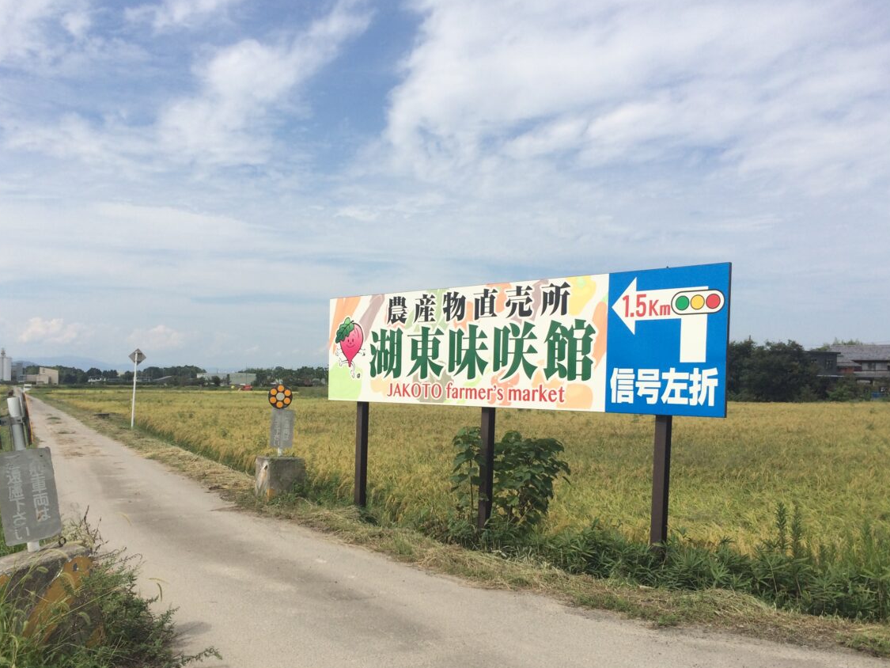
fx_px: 849
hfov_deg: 55.3
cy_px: 375
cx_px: 406
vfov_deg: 42.9
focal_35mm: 33
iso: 32
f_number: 2.2
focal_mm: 4.15
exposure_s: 1/3425
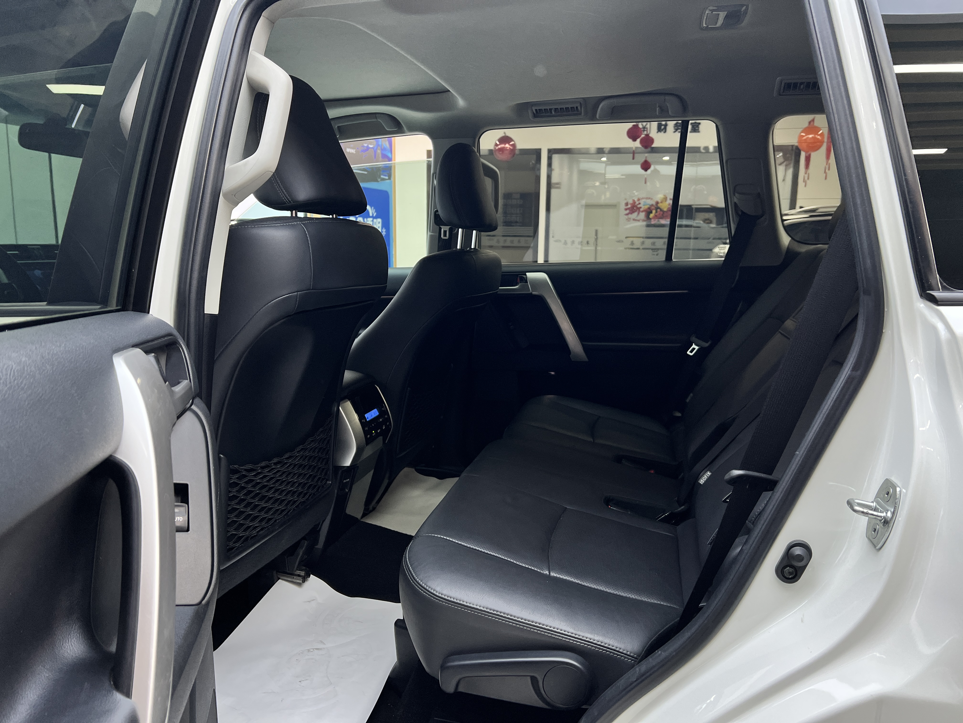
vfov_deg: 53.1
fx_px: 723
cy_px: 362
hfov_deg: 67.3
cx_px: 482
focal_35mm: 26
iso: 100
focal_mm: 5.7
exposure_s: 1/121
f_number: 1.5
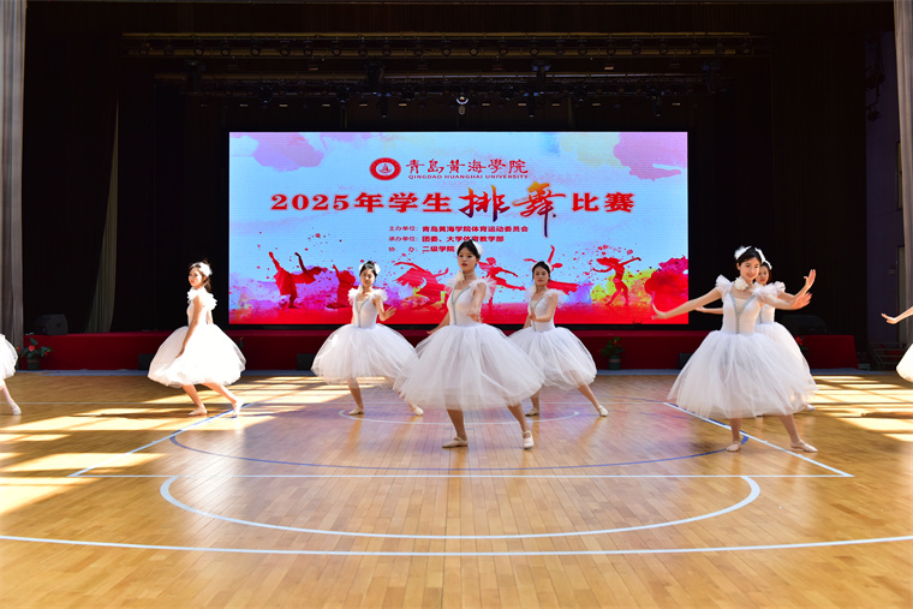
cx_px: 456
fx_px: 964
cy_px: 304
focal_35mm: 38
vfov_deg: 35.1
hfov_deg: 50.7
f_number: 5.6
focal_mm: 38
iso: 250
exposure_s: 1/200
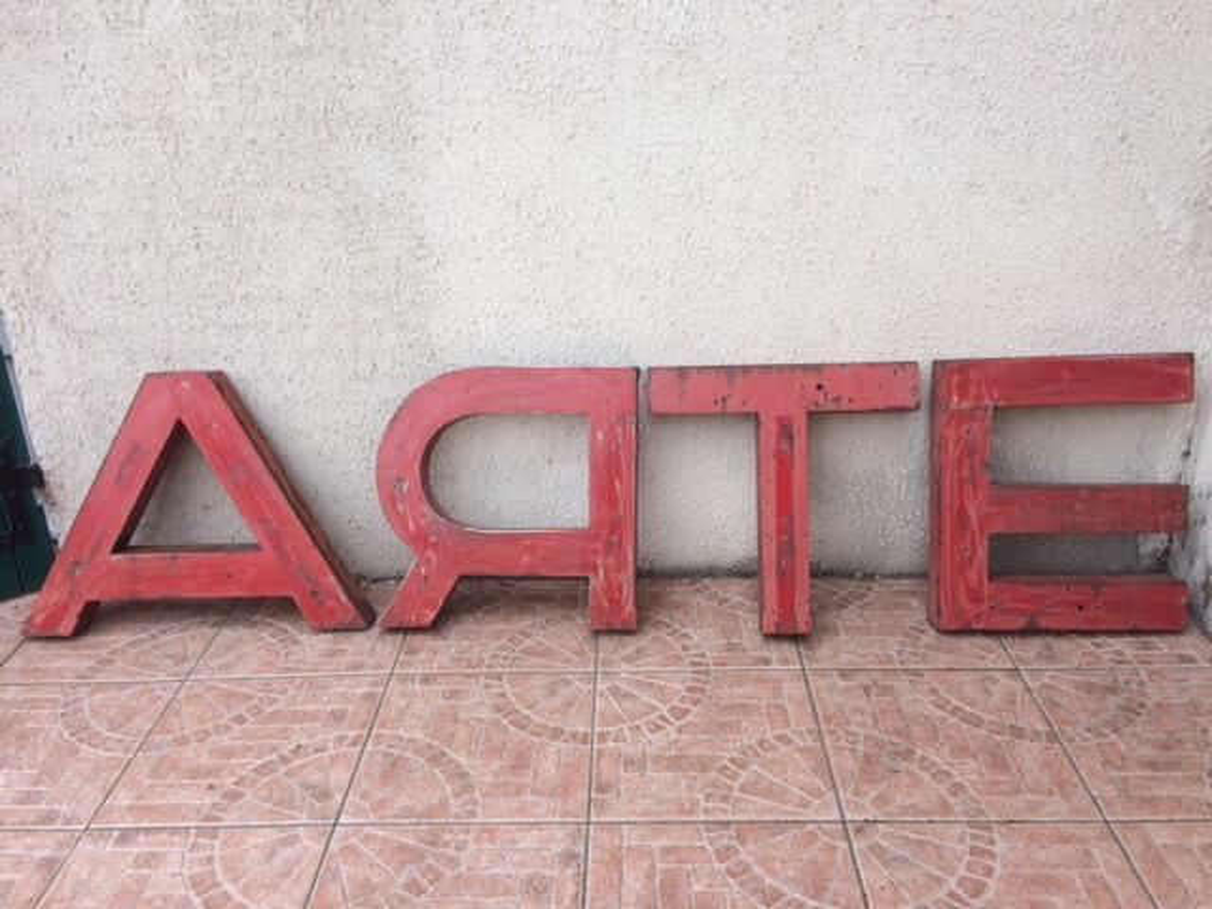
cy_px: 454
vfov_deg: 48.2
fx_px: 1015
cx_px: 606
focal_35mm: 29
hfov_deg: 61.7
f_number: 2.2
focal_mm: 4.15
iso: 32
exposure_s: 1/526
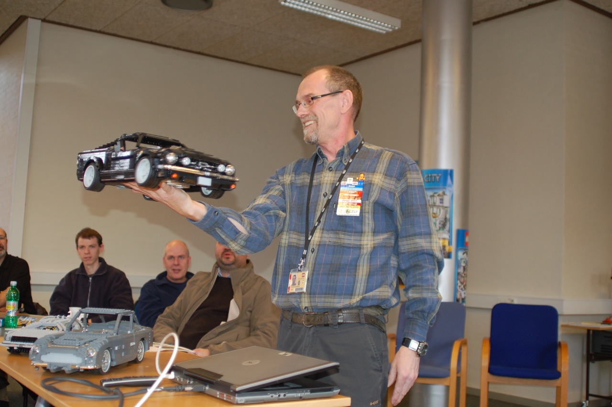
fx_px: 713
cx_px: 306
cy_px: 204
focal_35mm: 42
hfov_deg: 46.4
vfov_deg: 31.8
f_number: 2.8
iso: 400
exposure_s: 1/60
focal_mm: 28
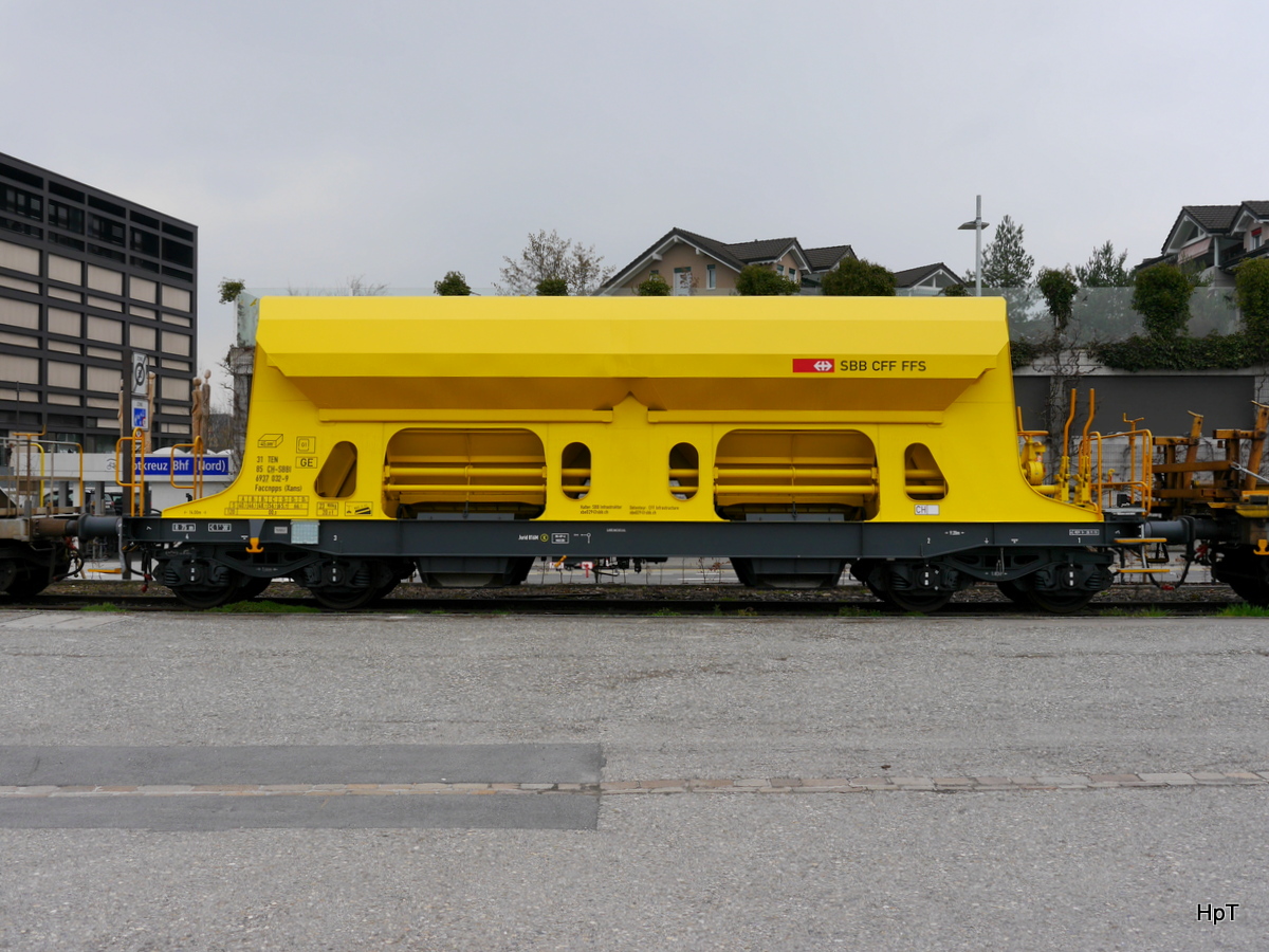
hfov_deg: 54.0
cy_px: 476
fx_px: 1246
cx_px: 634
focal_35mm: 34
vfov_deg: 41.8
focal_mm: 17
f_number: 6.3
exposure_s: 1/320
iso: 160
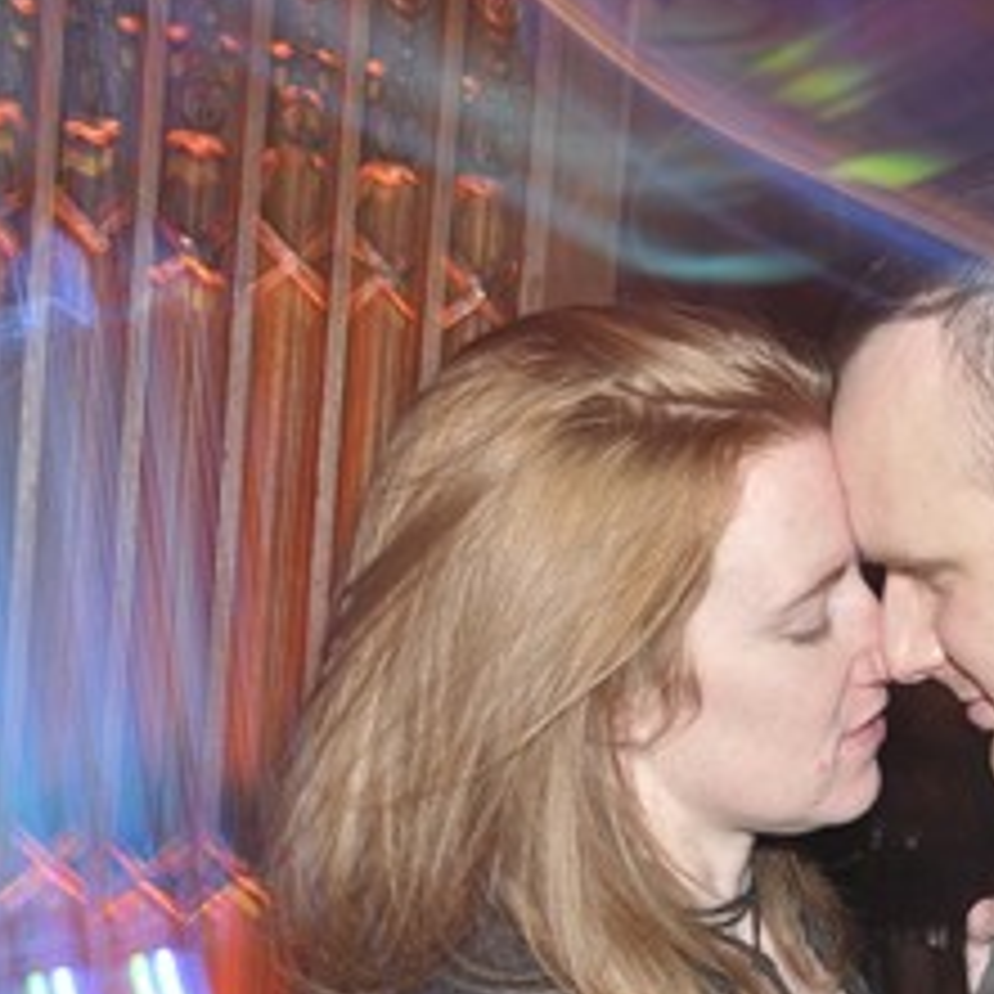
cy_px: 717
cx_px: 1043
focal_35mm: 76
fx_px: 2469
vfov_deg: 22.6
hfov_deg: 21.8
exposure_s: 1
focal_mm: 24
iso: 400
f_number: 5
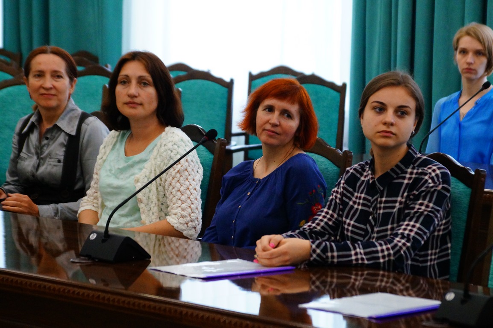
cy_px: 164
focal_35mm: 165
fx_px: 2258
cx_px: 246
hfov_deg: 12.5
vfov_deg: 8.3
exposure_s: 1/200
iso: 2500
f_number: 5.6
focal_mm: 110
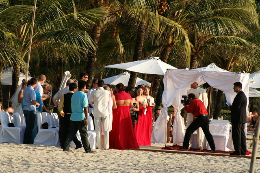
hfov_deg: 5.5
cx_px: 130
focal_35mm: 375
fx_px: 2707
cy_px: 86
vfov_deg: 3.7
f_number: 10
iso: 200
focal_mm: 250
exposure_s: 1/300
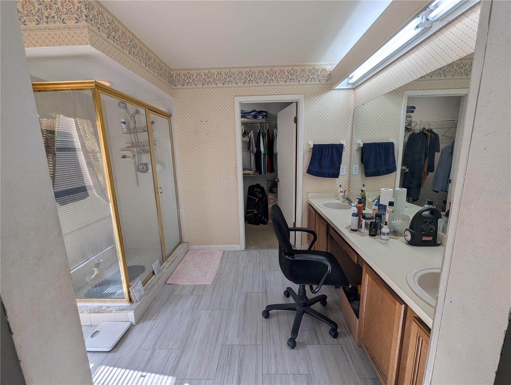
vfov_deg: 90.1
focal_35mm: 13
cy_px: 192
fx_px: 192
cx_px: 256
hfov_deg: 106.1
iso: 44
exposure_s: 1/243
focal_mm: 1.95
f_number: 2.2
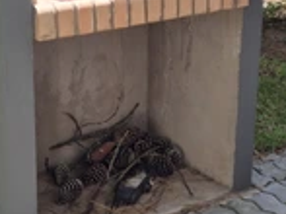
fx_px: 570
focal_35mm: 69
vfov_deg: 21.3
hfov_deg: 28.0
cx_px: 95
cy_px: 86
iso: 25
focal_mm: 5.4
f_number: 1.8
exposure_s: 1/224
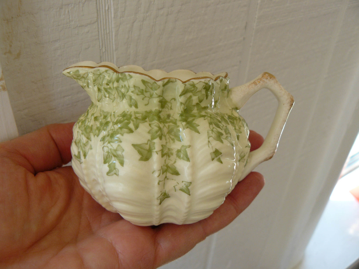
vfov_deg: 39.7
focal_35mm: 36
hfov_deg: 51.4
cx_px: 180
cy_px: 134
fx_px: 373
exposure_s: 1/80
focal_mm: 6
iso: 100
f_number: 2.8
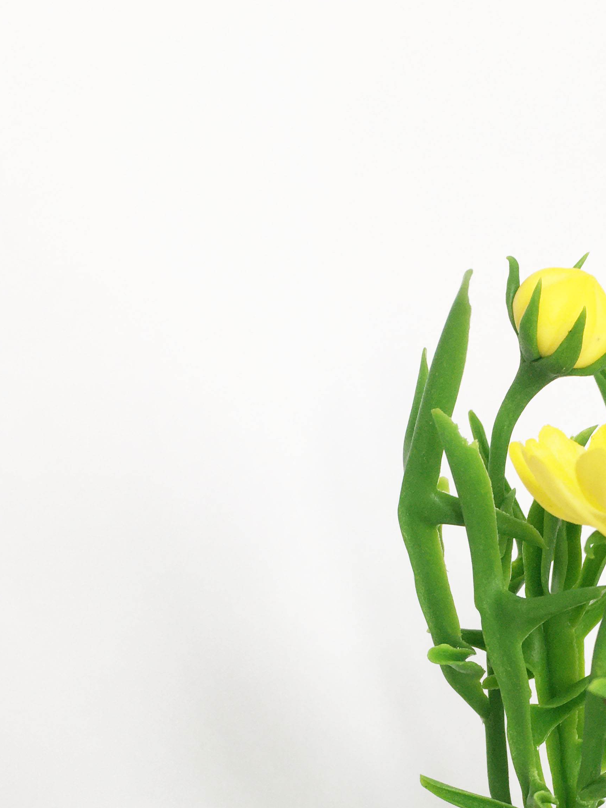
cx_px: 496
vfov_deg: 35.9
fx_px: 1190
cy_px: 679
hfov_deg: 27.9
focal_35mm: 51
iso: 40
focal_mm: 4.15
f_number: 2.2
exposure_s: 1/100
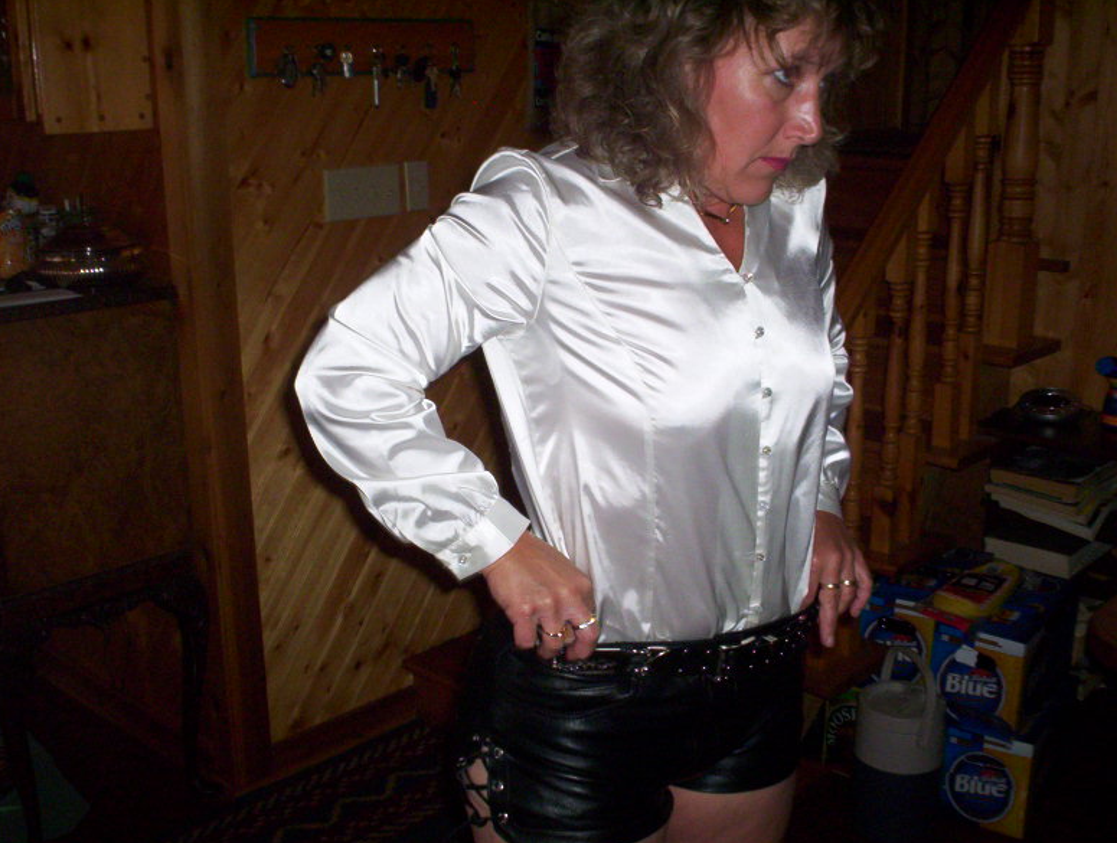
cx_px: 577
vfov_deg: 36.1
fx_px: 1294
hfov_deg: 46.7
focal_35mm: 40
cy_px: 440
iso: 140
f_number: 4.5
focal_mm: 4.99
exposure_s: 1/60
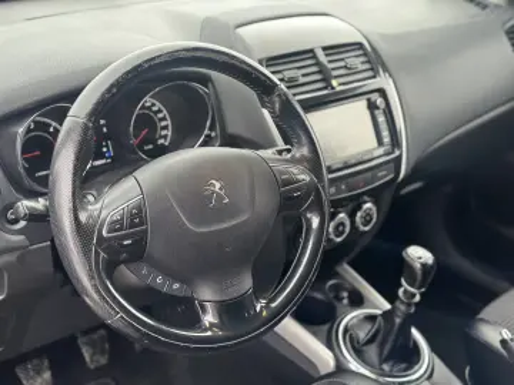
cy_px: 192
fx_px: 713
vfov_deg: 30.3
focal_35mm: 48
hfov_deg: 39.7
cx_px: 257
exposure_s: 1/88
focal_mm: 6.86
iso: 125
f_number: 1.78
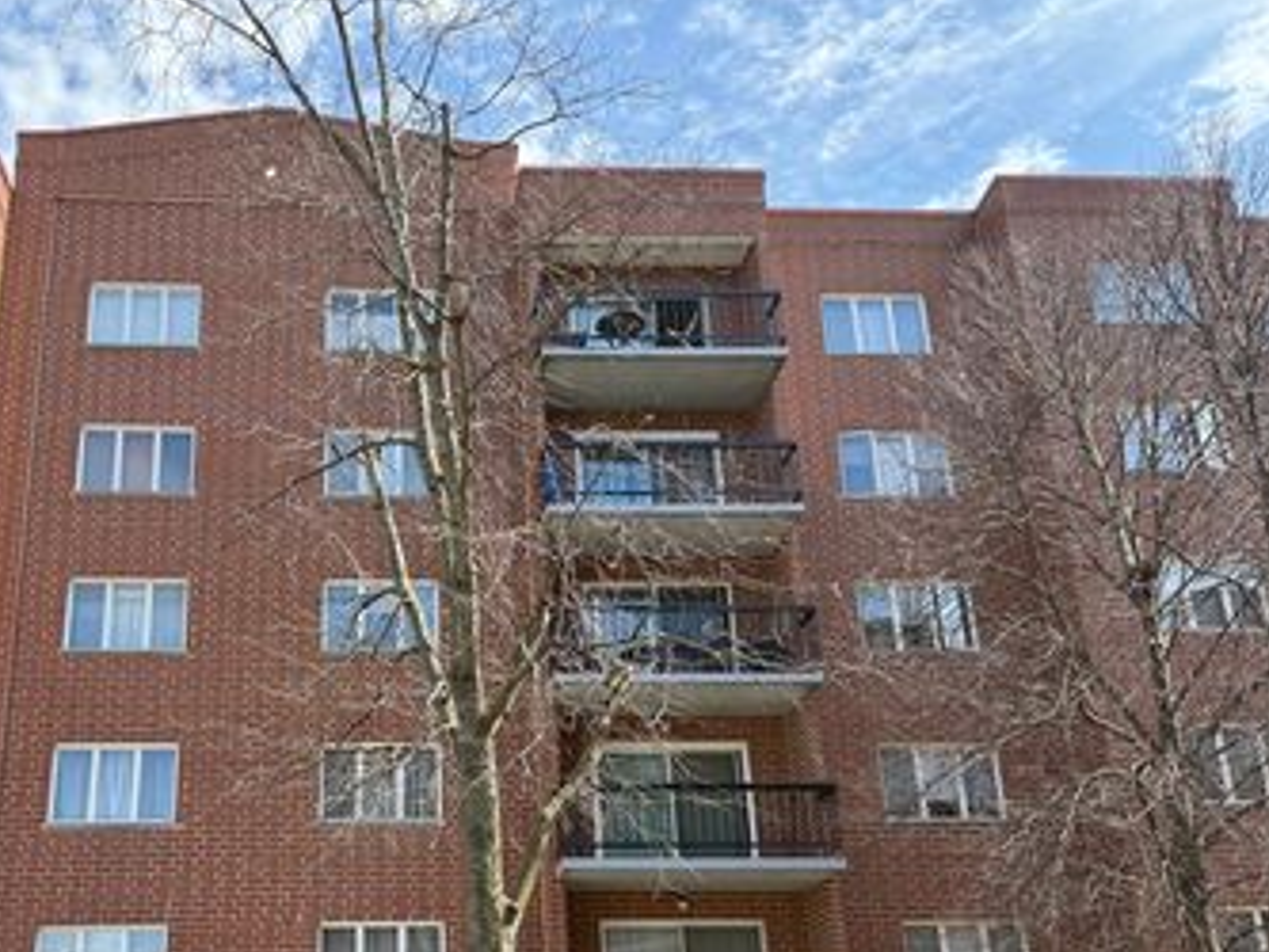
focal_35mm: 36
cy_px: 672
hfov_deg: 50.5
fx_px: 1320
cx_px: 434
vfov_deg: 39.0
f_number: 1.78
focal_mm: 6.76
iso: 100
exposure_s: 1/1812
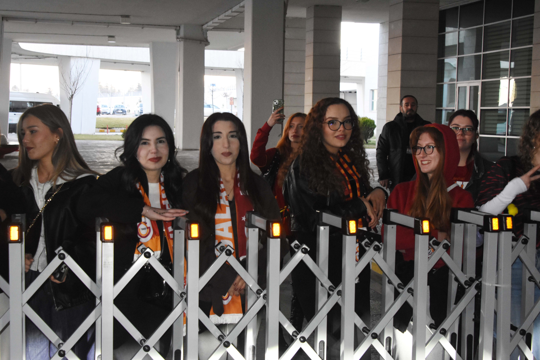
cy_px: 180
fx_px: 900
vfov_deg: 22.6
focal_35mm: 60
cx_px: 270
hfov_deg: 33.4
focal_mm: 40
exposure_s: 1/60
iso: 2500
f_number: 6.3
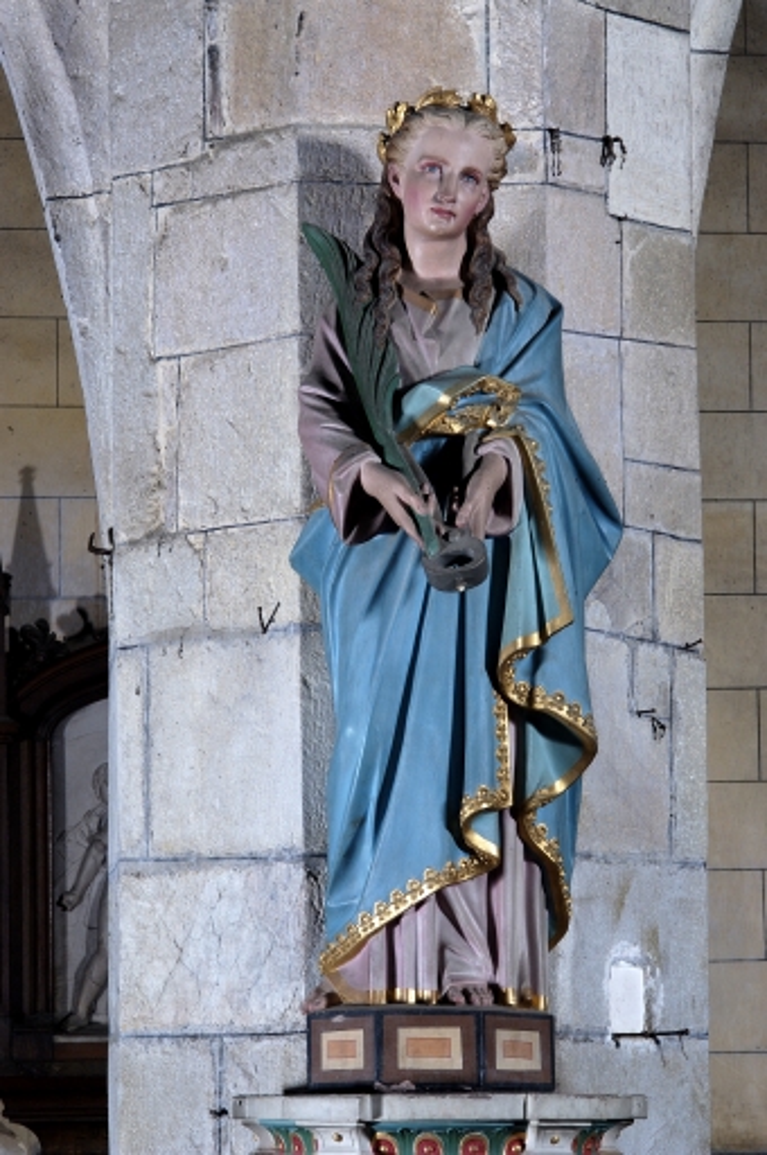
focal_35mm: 138
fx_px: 4422
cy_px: 578
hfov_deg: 9.9
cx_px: 384
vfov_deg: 14.9
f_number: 14
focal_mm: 92
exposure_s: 1/80
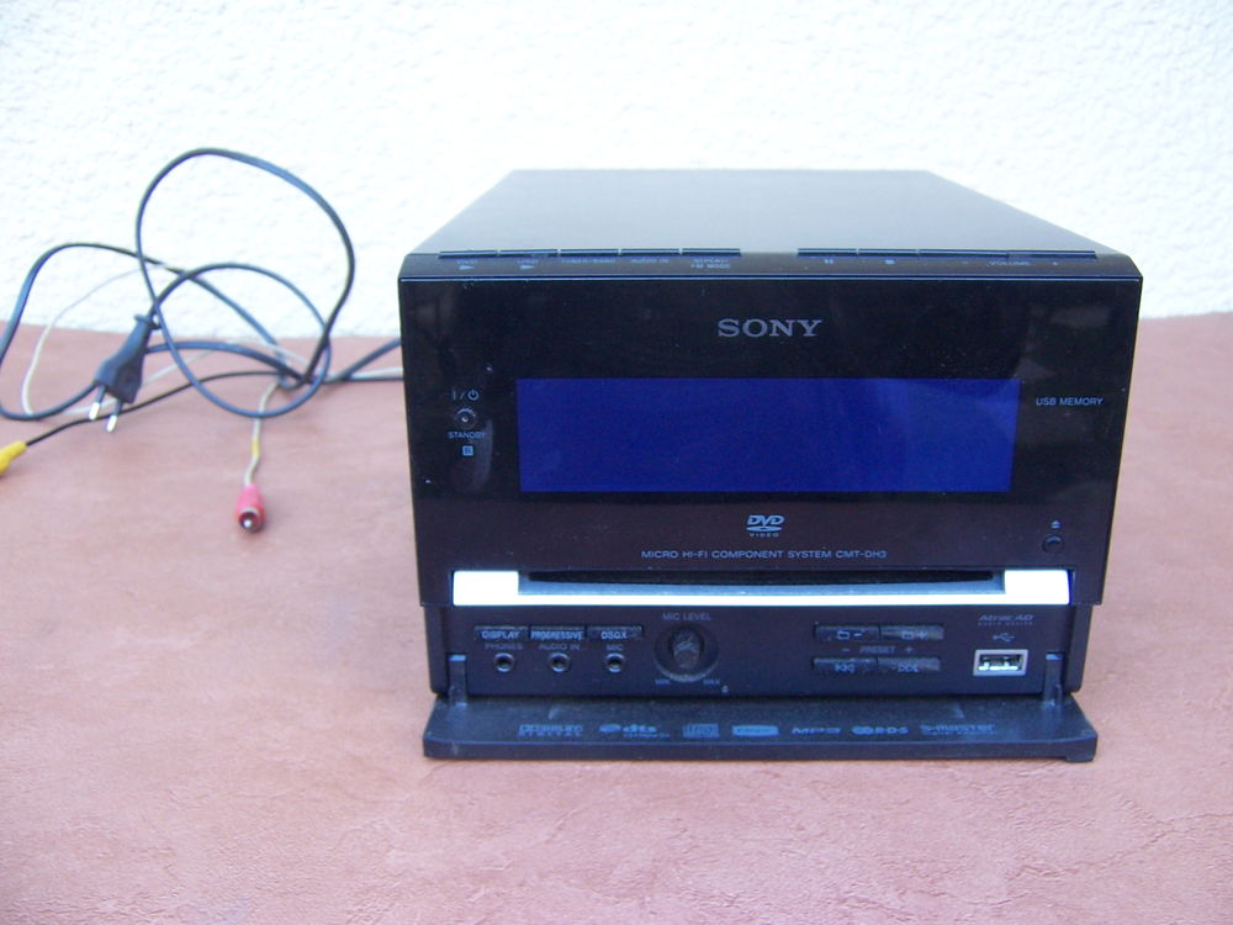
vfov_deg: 42.9
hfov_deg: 55.4
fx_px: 1175
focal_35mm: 33
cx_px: 616
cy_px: 462
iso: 140
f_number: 3.4
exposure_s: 1/30
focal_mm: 5.5
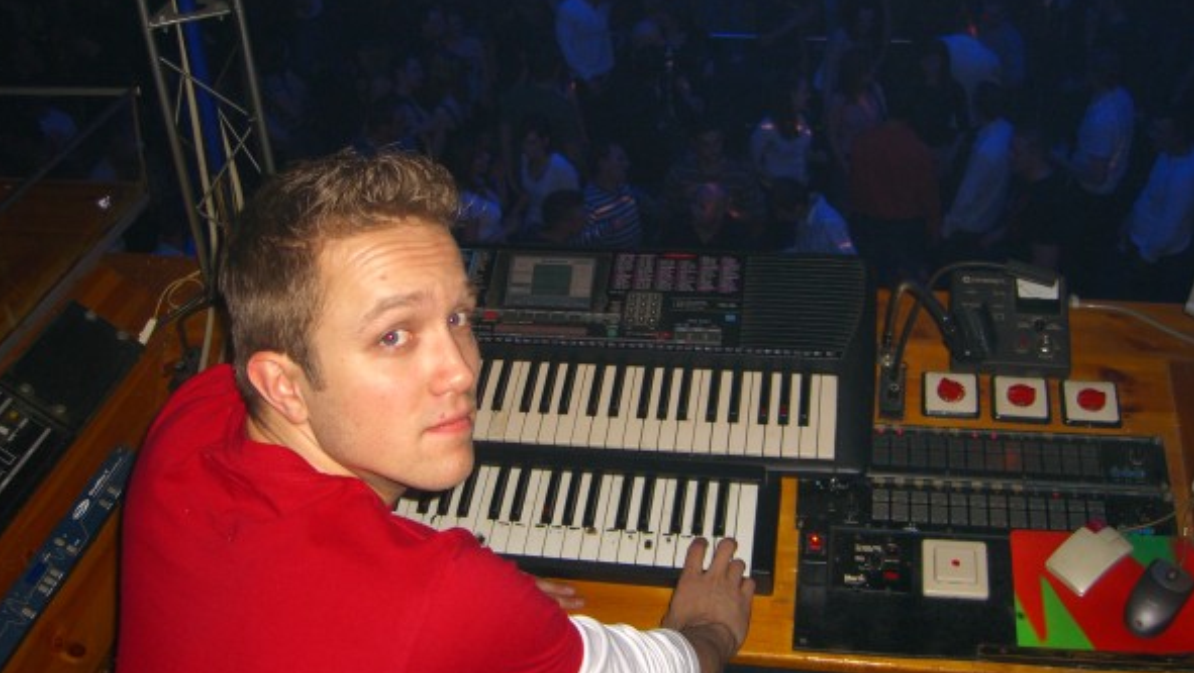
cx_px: 592
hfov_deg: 48.3
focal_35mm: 42
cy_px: 269
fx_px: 1330
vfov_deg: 28.3
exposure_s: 1/60
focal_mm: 7.9
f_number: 2.8
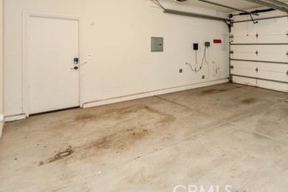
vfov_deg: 52.3
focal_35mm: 23
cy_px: 45
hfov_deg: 69.7
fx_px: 184
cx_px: 224
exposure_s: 1/60
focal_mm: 14
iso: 1250
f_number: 2.8
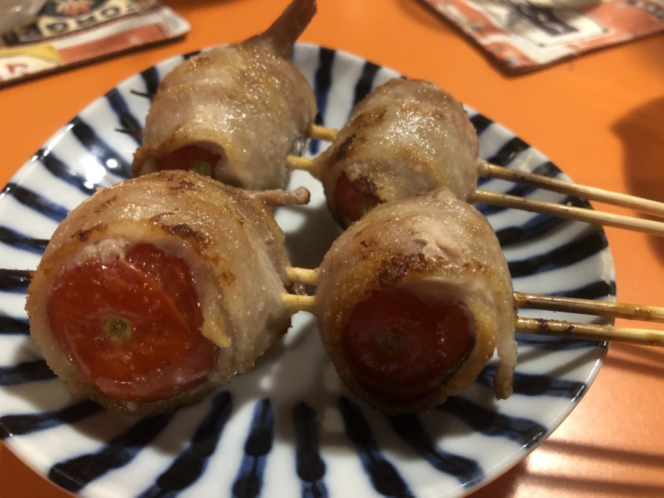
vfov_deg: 49.7
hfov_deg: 63.4
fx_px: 537
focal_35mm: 28
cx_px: 332
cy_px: 249
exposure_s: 1/5
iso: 100
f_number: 1.8
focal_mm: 3.99
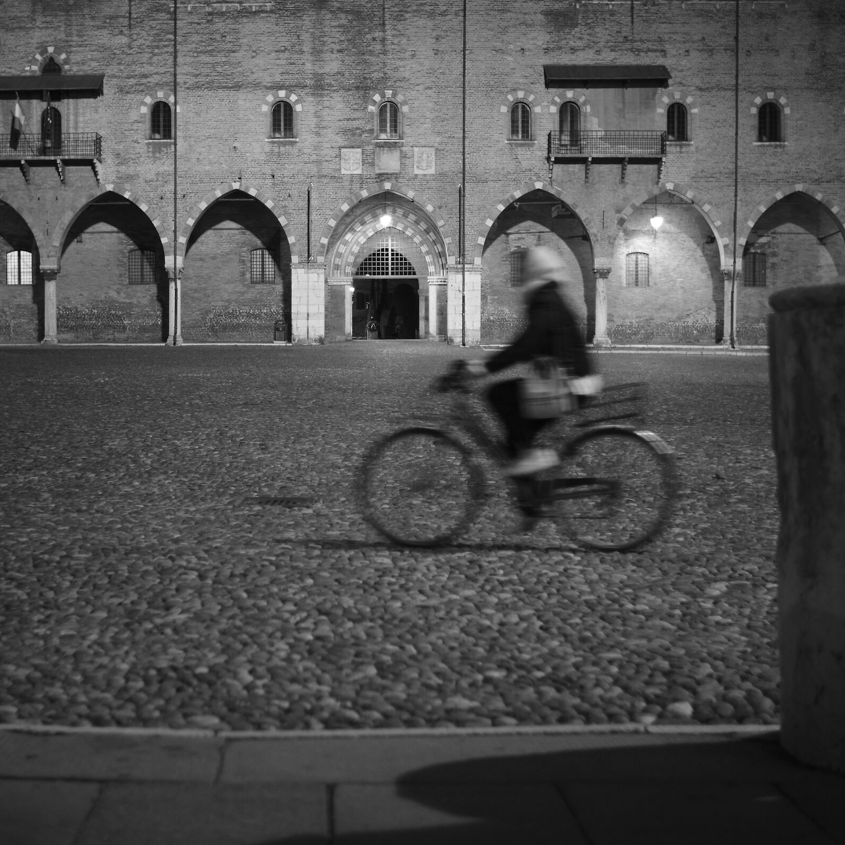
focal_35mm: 45
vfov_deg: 37.6
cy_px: 424
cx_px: 344
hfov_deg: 37.4
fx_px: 1243
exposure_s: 1/30
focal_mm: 23
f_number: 1.4
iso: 1000
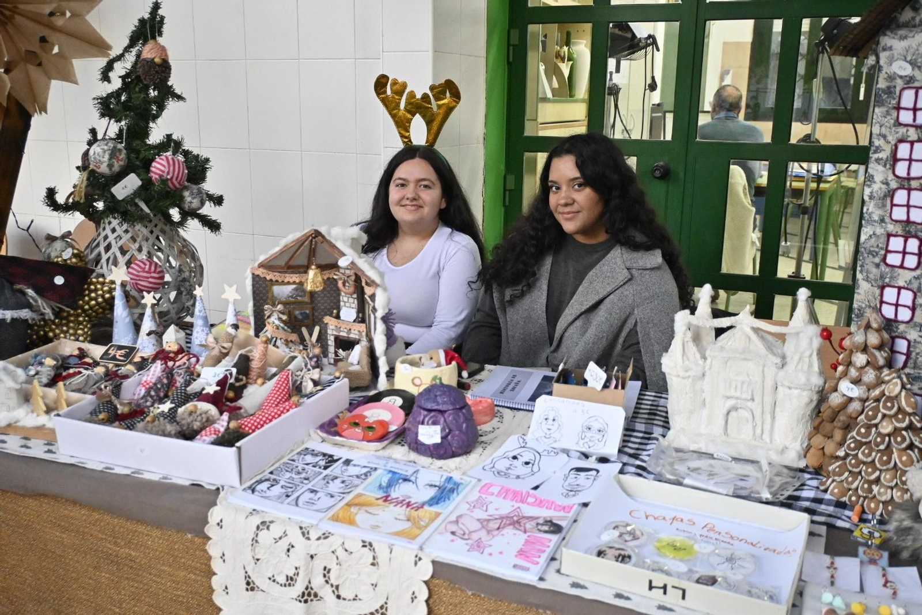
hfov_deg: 57.2
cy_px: 308
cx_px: 461
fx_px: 845
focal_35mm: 33
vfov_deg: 40.0
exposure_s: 1/250
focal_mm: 22
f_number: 4
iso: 2500
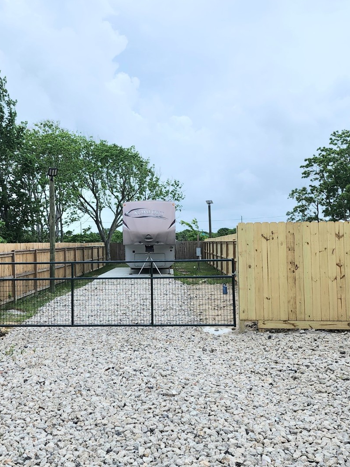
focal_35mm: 33
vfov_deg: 55.3
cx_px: 141
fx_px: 445
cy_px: 221
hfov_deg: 42.7
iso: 12
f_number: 1.8
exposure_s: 1/1250
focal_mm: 6.4
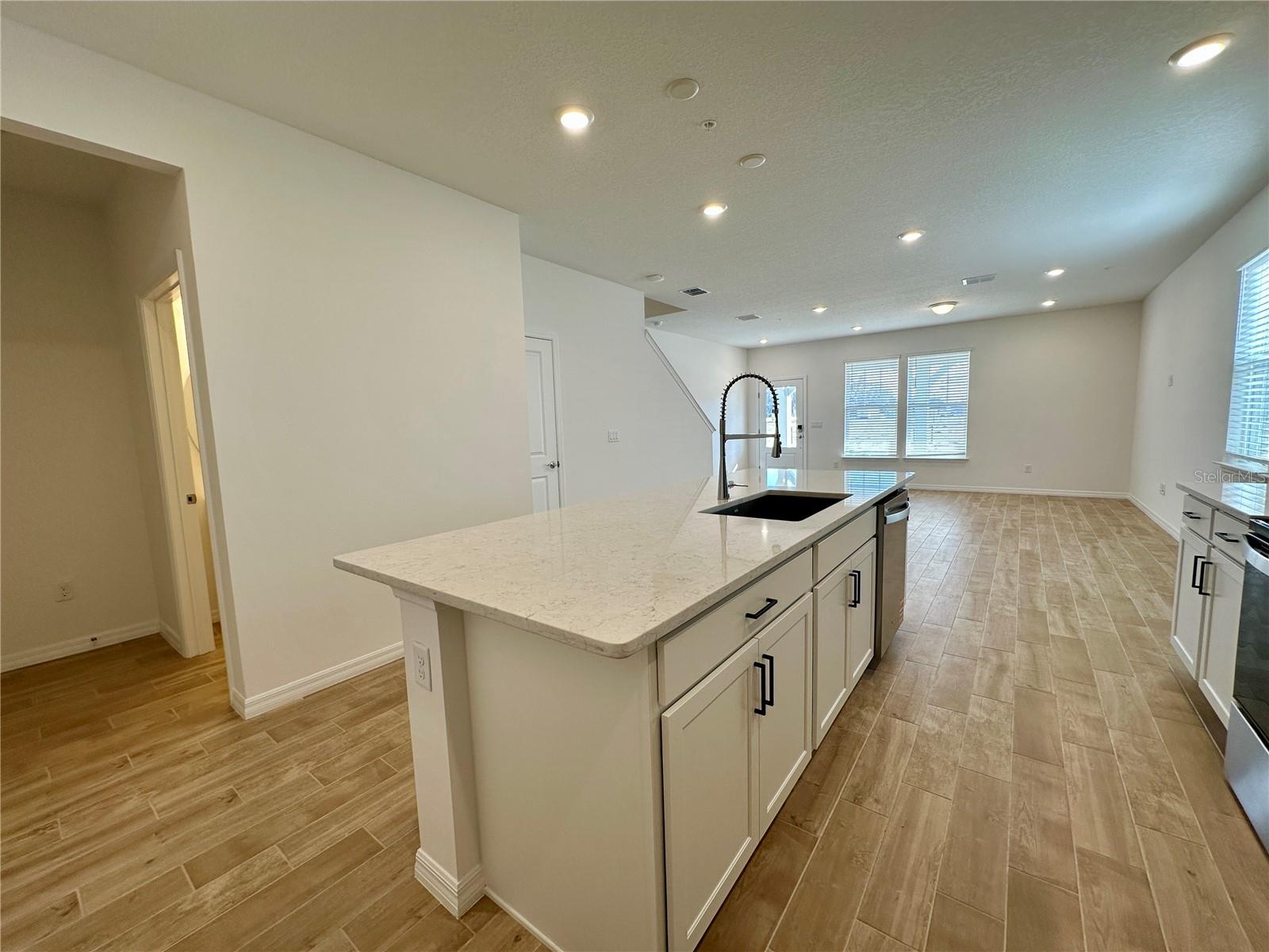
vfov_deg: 85.7
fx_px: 513
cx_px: 634
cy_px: 476
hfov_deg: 102.1
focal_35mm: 14
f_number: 2.2
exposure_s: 1/120
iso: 64
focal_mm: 2.22
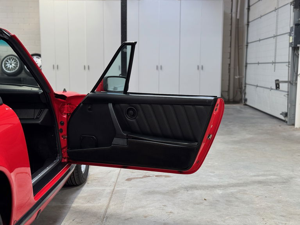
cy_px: 112
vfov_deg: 30.3
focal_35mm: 48
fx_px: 416
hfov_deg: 39.7
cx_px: 150
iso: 100
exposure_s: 1/50
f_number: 1.78
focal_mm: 6.76
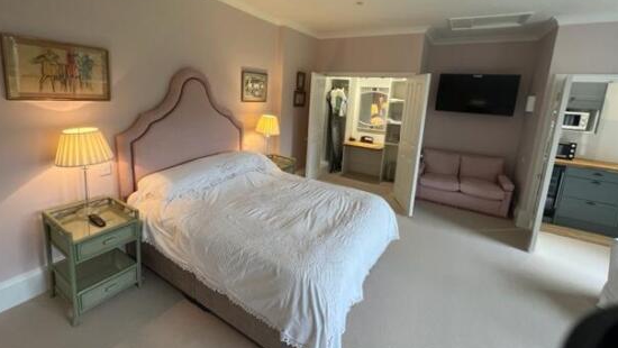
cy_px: 140
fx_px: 246
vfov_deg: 69.9
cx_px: 303
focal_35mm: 15
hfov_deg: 103.0
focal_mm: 1.57
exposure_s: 1/100
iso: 125
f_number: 1.8
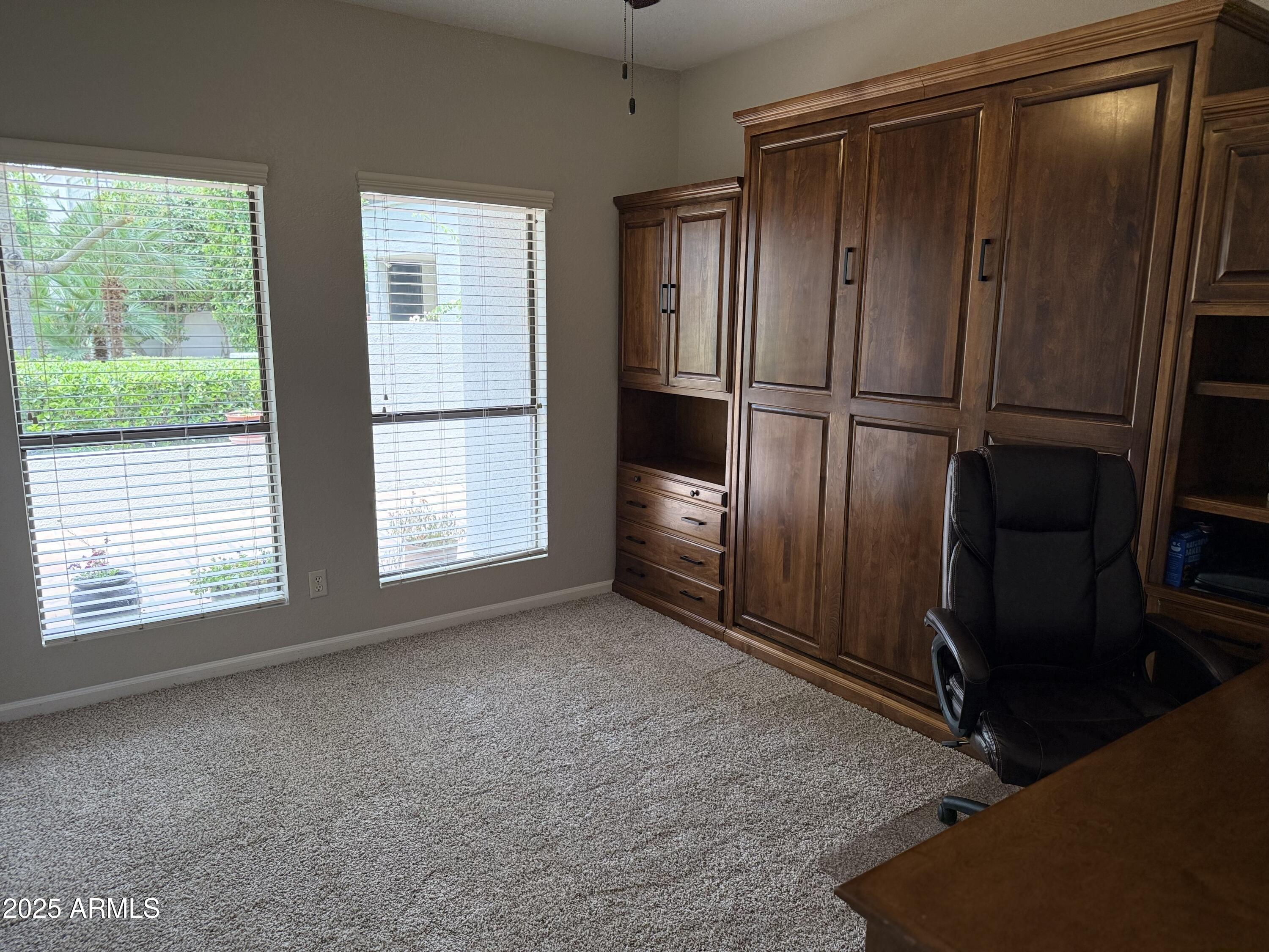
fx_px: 880
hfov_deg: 71.6
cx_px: 634
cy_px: 476
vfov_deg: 56.8
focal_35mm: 24
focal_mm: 6.76
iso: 200
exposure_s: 1/226
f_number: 1.78
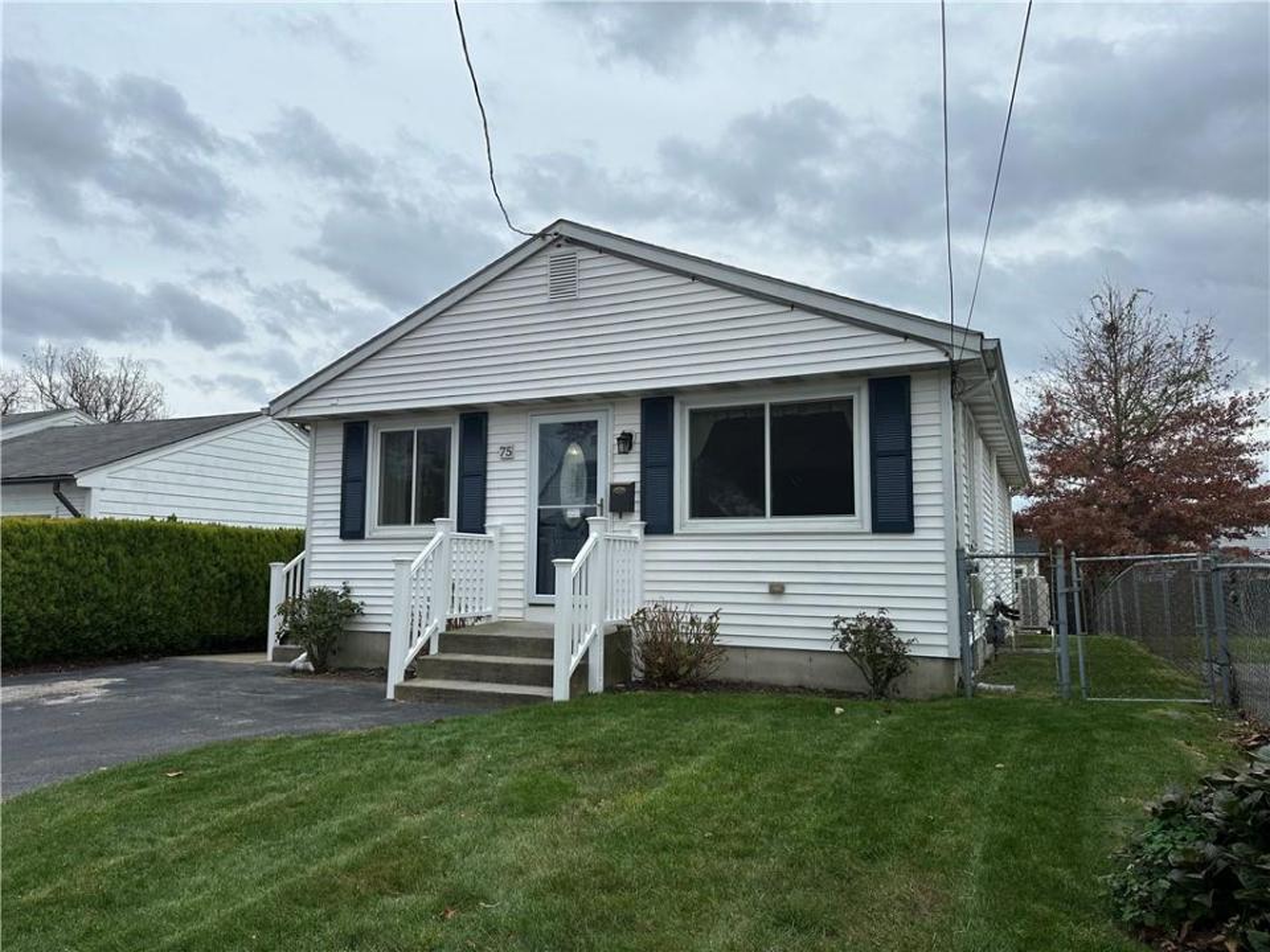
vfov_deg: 56.8
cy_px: 476
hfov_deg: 71.6
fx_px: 881
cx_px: 635
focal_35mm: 24
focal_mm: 6.86
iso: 80
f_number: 1.78
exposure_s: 1/1495
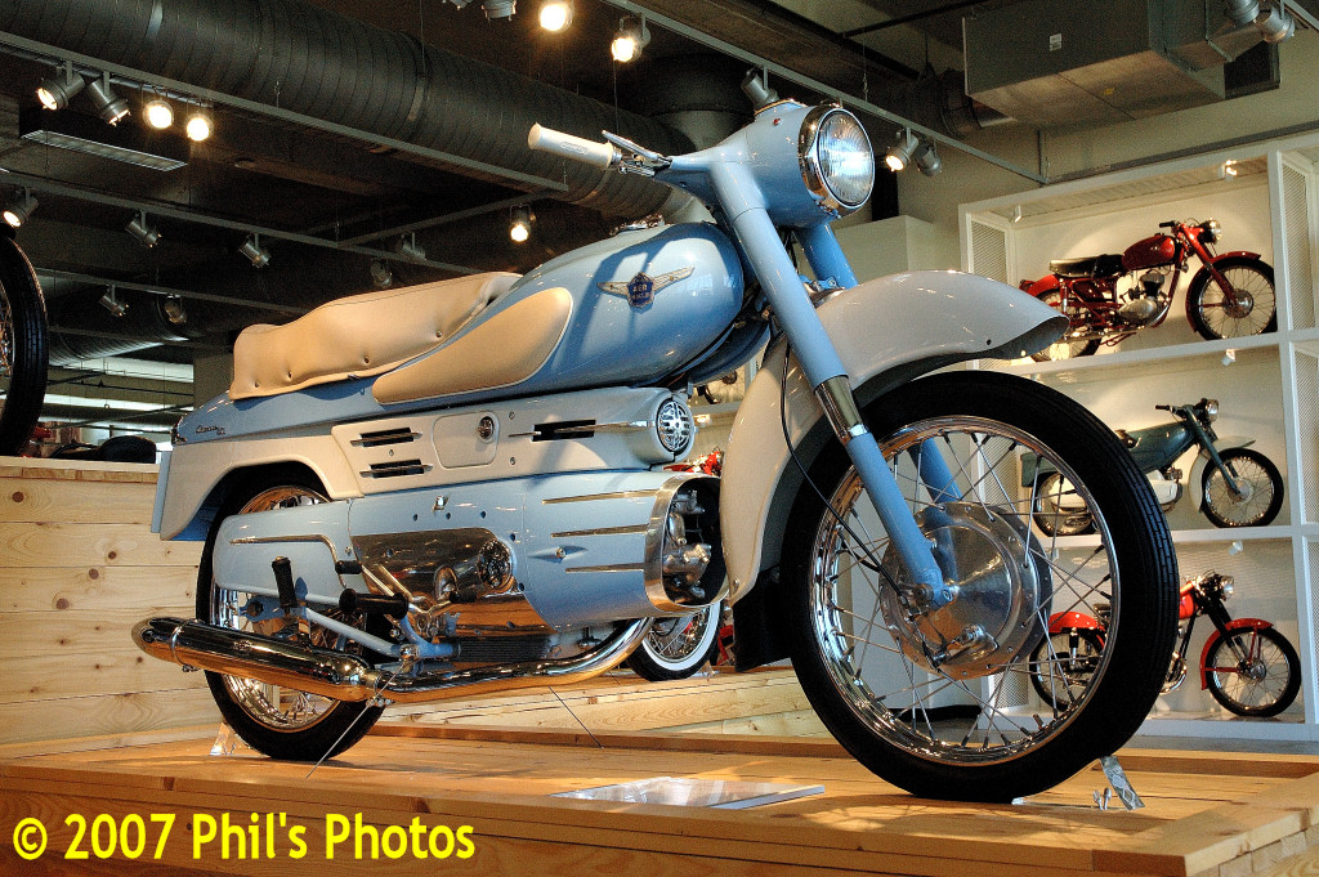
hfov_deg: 45.0
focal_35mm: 44
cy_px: 438
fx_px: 1592
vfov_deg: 30.8
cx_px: 660
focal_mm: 29
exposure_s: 1/60
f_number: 6.3
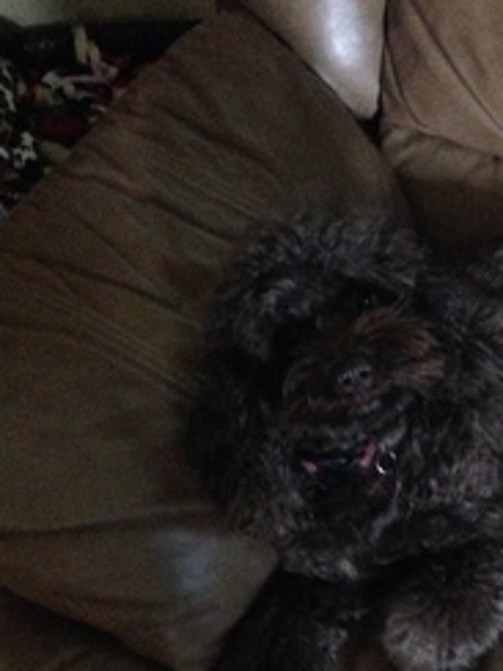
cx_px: 445
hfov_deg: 22.1
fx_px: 1259
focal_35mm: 65
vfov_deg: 29.8
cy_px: 380
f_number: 2.4
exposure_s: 1/15
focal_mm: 4.12
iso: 800
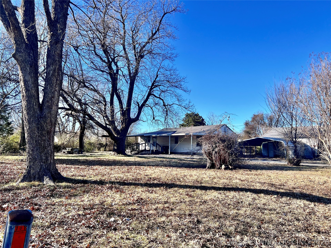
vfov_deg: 53.1
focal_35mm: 26
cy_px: 124
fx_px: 249
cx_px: 166
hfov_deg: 67.3
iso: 50
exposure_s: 1/2045
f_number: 1.5
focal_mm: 5.7
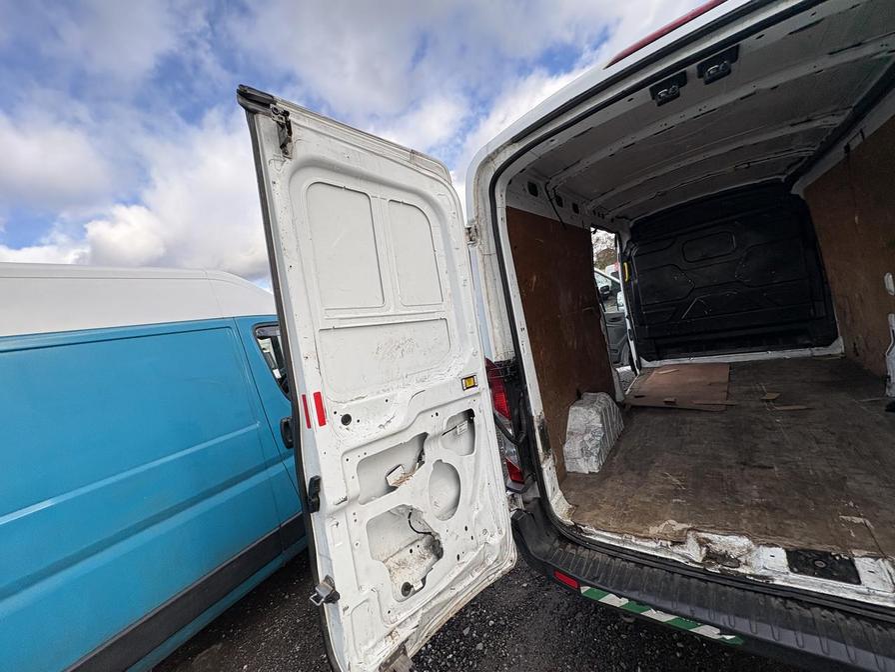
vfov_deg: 85.7
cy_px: 336
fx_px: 362
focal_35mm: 14
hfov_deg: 102.1
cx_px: 448
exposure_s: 1/713
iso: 40
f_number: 2.2
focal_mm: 2.22
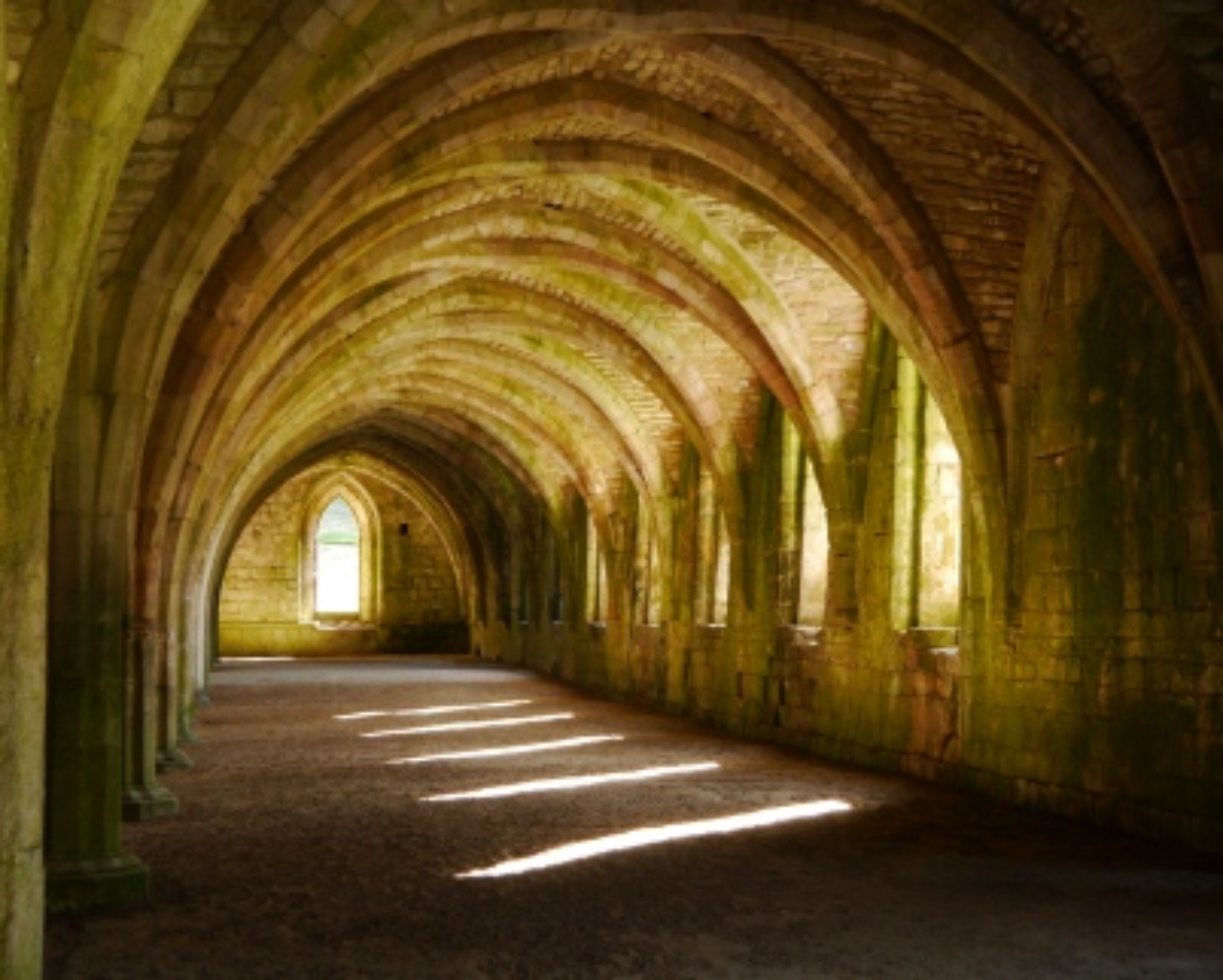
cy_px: 490
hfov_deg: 29.1
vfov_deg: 23.5
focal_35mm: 65
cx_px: 621
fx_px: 2354
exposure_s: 1/60
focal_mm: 31
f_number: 5
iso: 640
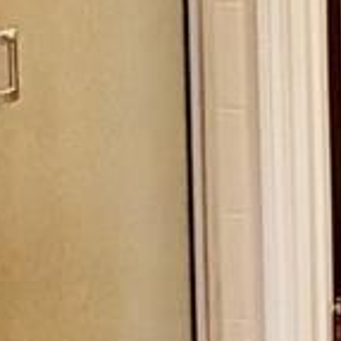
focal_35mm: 104
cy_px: -272
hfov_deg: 15.4
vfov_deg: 14.7
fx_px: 1159
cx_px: 525
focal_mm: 2.22
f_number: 2.2
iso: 320
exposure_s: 1/120
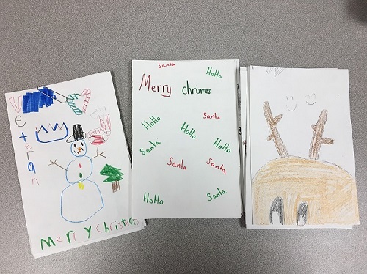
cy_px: 137
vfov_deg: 48.2
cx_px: 184
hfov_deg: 61.7
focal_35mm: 29
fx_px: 307
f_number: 2.2
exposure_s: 1/40
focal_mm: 4.15
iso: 25
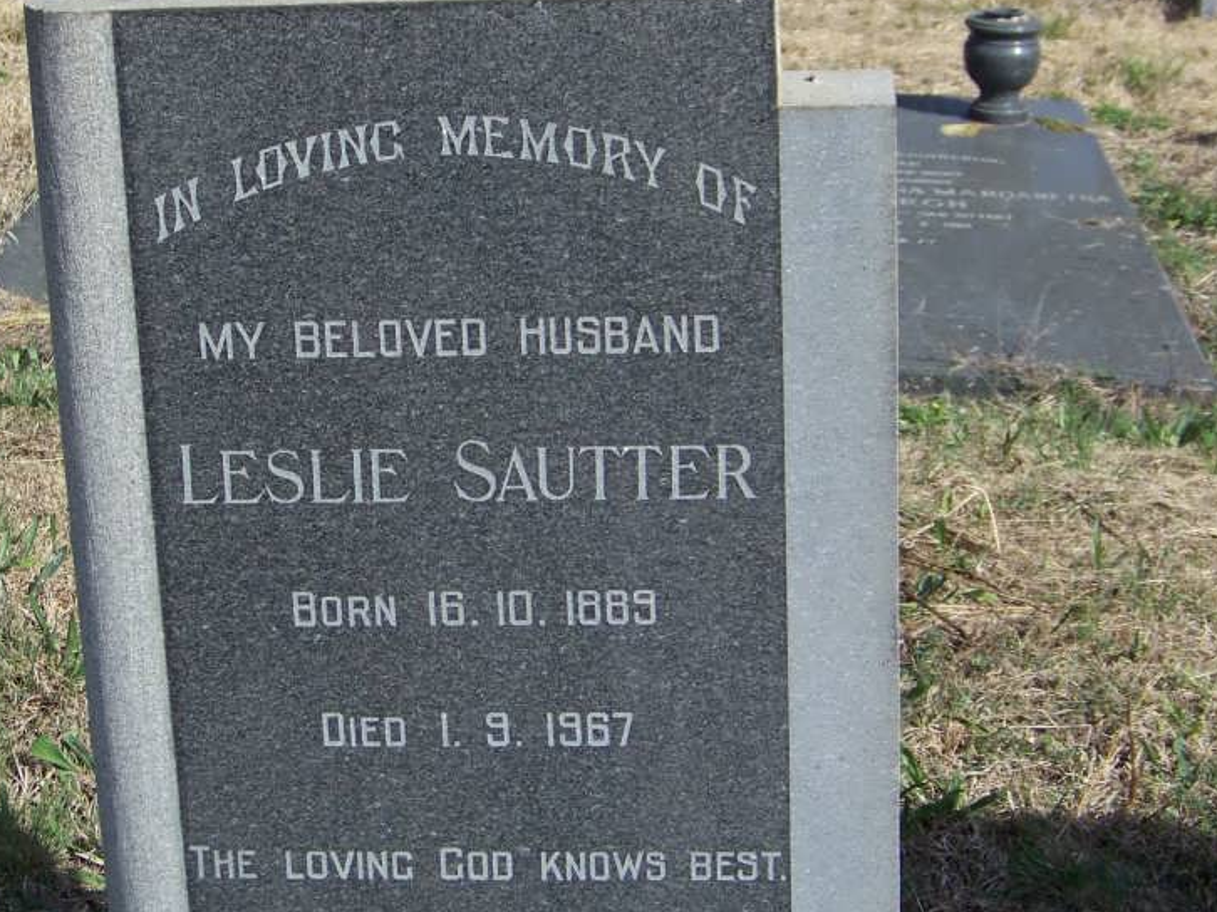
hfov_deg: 24.1
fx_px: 2847
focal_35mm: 81
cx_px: 528
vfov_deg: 18.2
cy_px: 382
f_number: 2.8
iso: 64
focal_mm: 7.6
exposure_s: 1/800
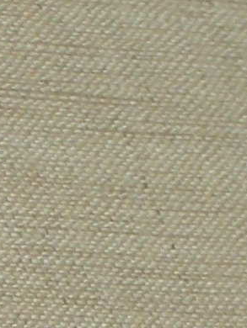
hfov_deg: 2.5
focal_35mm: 596
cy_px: 597
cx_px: -98
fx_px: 5664
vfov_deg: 3.3
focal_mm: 13.6
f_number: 4
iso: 80
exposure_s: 1/80
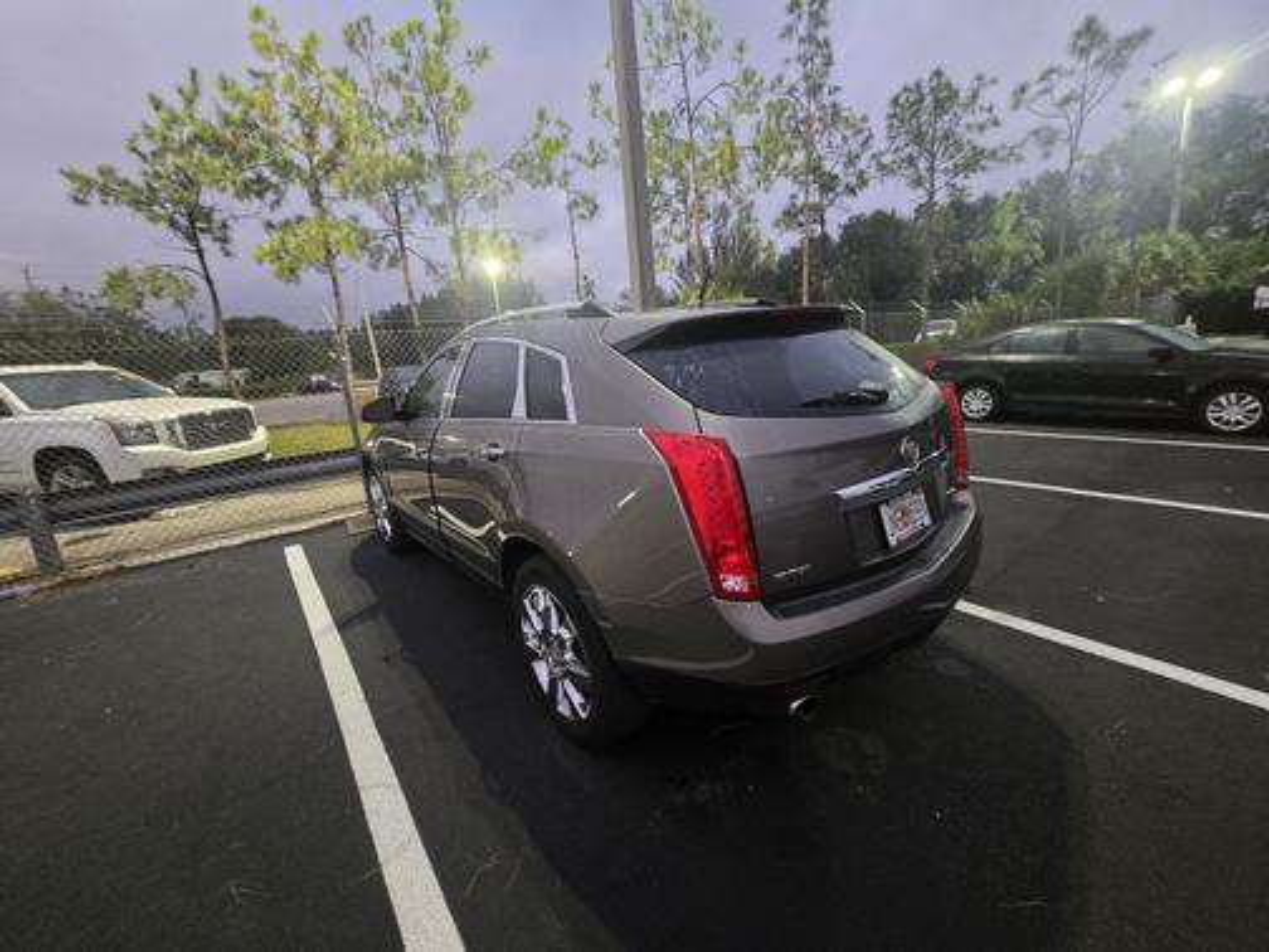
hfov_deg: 106.2
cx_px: 634
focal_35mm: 13
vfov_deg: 89.9
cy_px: 476
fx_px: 477
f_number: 2.2
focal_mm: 2.2
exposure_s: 1/40
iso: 1250
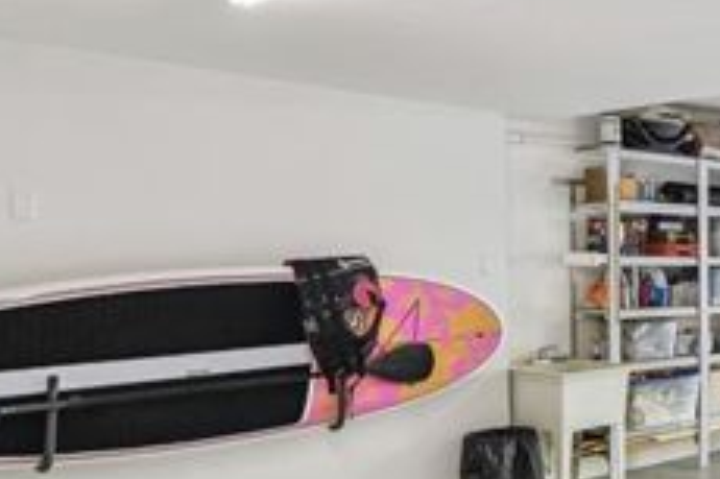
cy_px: 252
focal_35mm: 46
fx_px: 919
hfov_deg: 38.0
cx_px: 722
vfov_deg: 29.2
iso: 100
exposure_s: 1/60
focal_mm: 10
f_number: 7.1
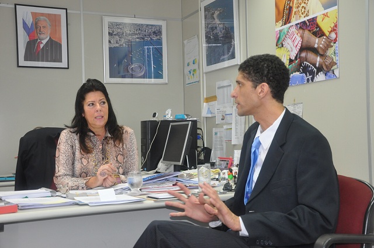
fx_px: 545
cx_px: 187
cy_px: 124
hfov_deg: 37.9
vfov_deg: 25.7
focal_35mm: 52
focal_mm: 35
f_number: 4.5
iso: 1000
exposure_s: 1/60
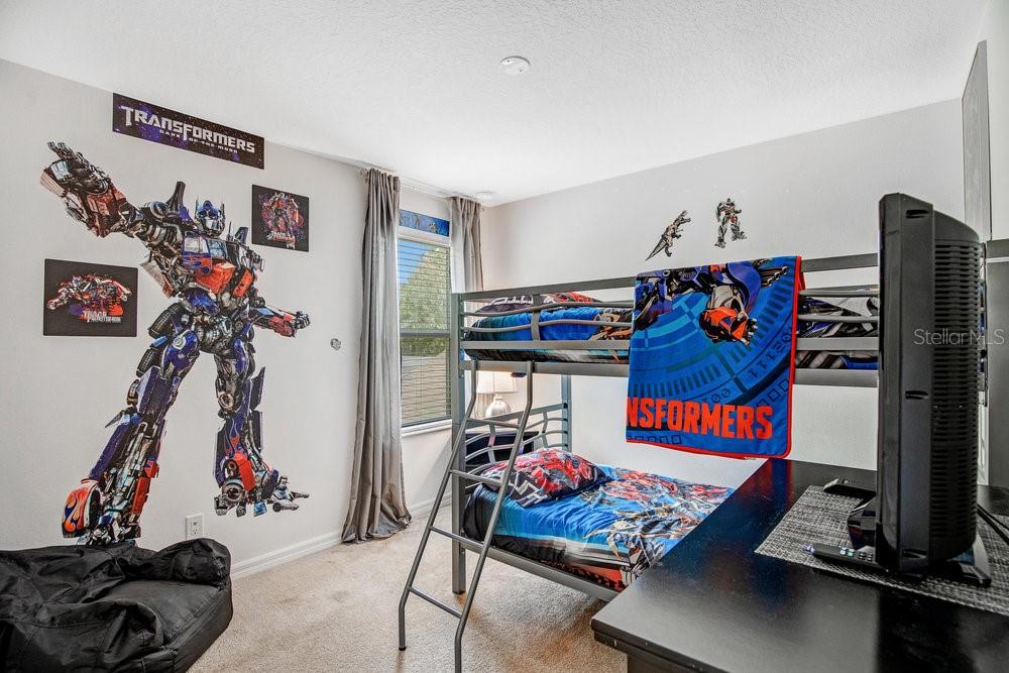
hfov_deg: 96.7
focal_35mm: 16
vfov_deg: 73.8
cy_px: 336
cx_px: 504
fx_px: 448
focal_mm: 16
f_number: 5.6
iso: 1250
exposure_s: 1/25
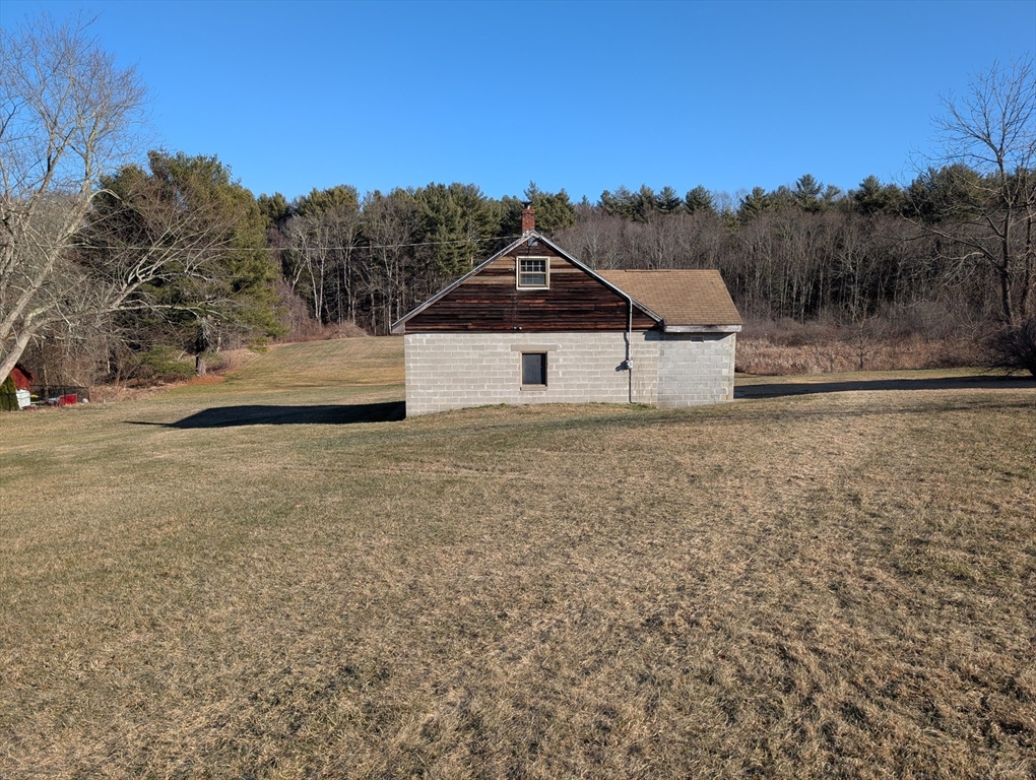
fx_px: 719
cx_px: 518
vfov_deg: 56.9
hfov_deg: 71.5
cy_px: 390
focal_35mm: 24
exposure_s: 1/887
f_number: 1.68
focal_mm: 6.9
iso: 21
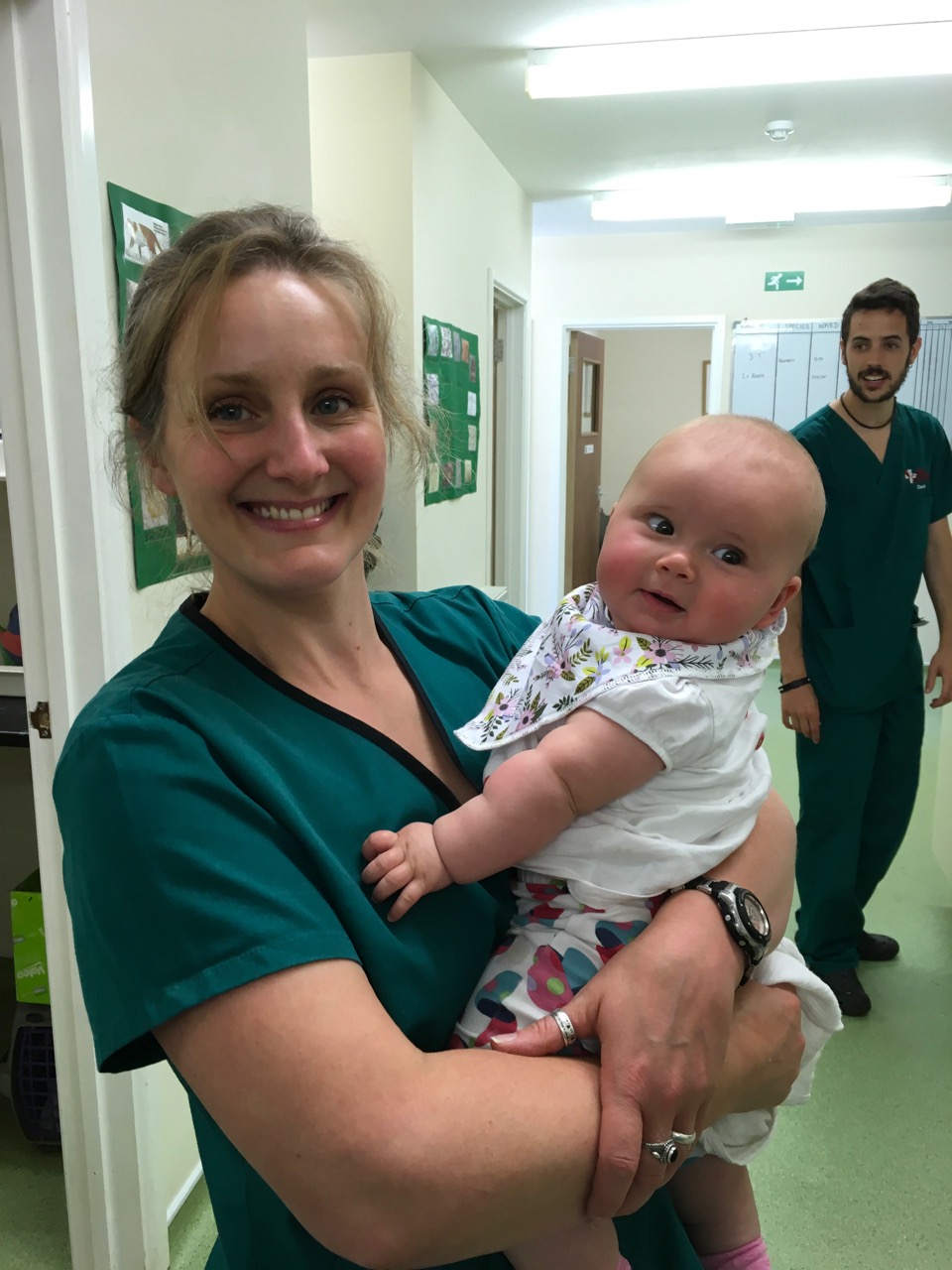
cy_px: 635
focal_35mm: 29
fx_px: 1063
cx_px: 476
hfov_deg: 48.2
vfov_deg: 61.7
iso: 32
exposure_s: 1/33
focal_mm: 4.15
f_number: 2.2
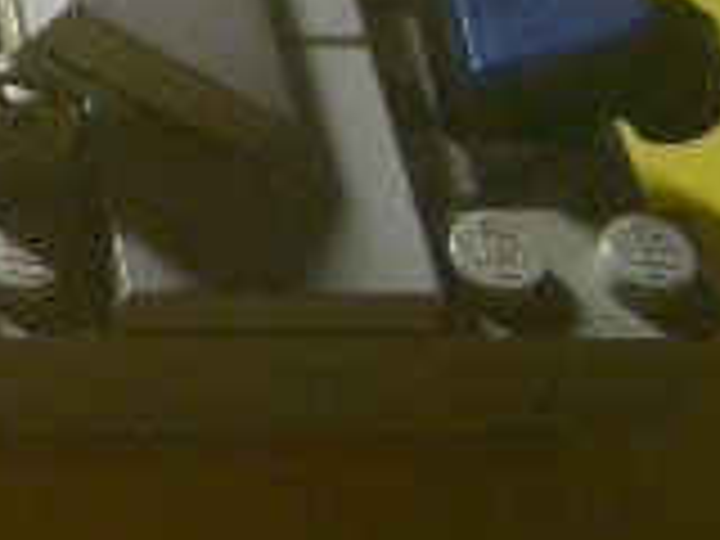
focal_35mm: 140
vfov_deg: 10.6
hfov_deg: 12.8
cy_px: 198
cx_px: -594
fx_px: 2912
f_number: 2.6
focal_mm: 5.8
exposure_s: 1/40
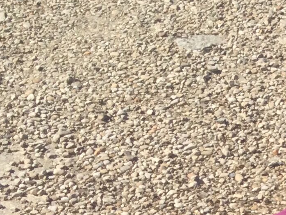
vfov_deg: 9.7
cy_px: 402
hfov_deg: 12.9
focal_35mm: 145
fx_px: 1198
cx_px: 429
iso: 25
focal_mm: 3.3
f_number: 2.4
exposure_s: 1/895
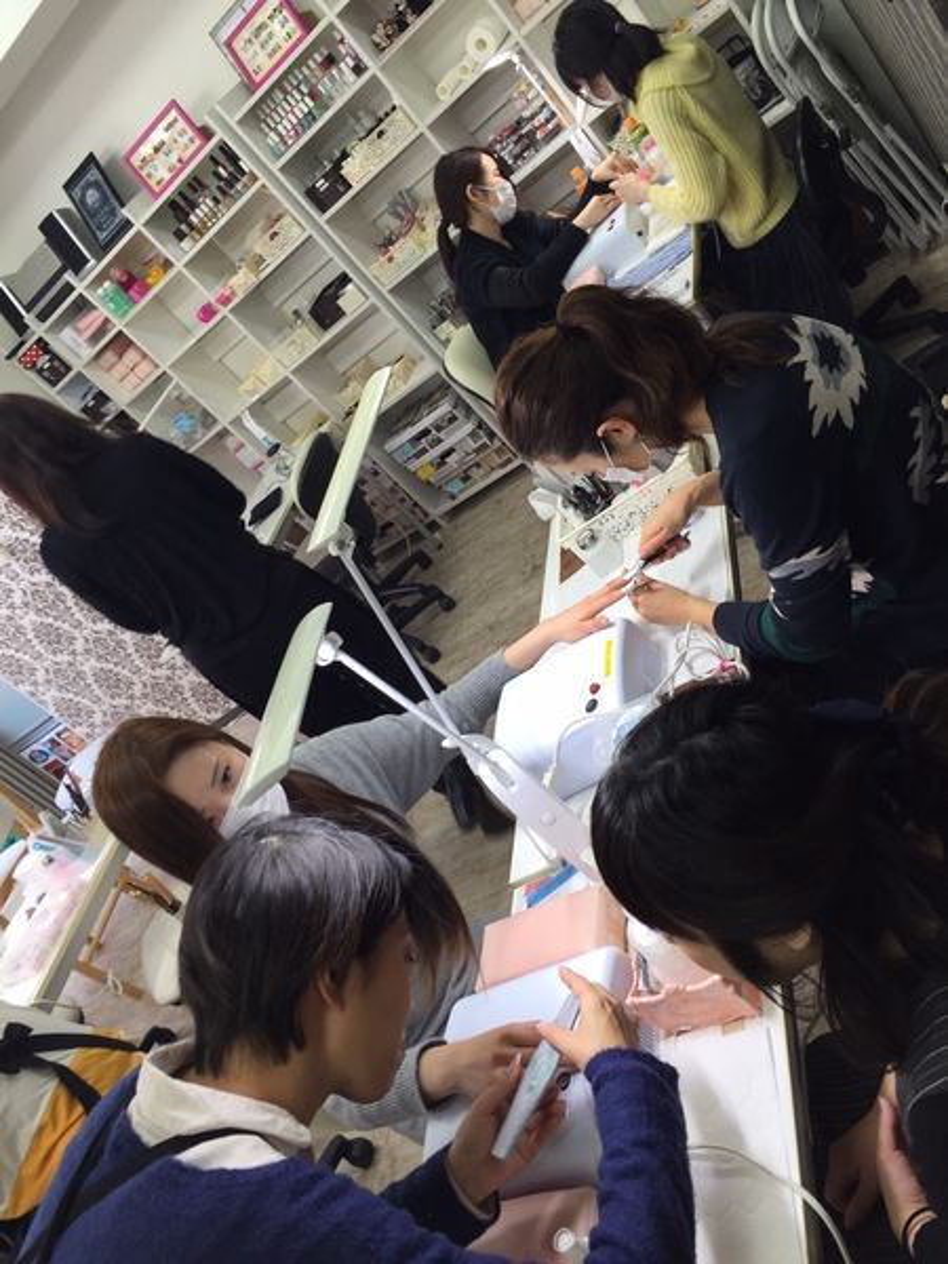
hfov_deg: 48.2
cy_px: 632
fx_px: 1059
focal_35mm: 29
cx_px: 474
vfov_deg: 61.7
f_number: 2.2
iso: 32
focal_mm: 4.15
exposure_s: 1/60
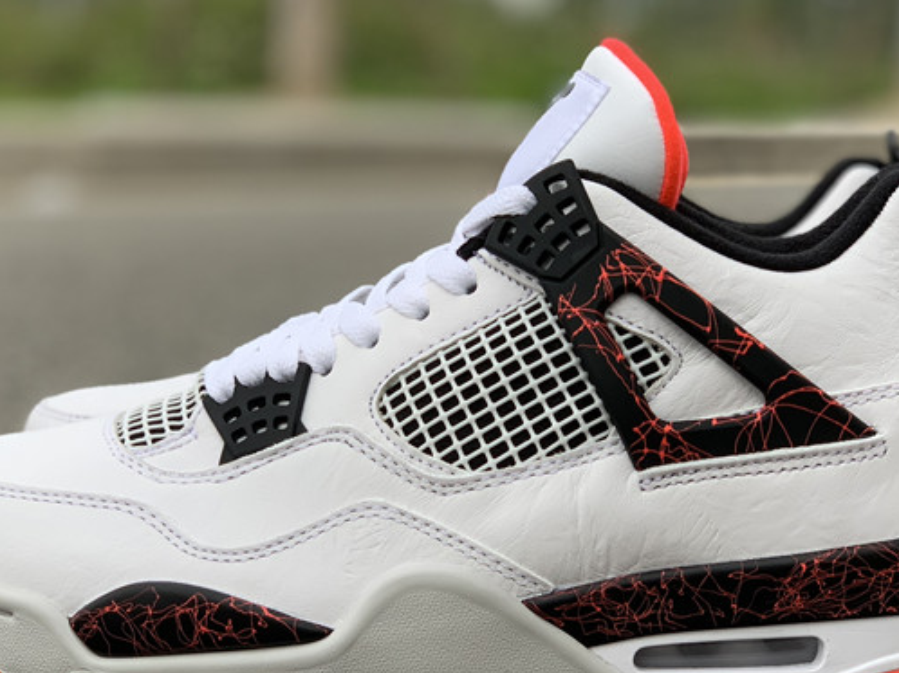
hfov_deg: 20.9
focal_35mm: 94
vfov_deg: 15.7
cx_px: 448
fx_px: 2440
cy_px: 407
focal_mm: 6
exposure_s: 1/215
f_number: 2.4
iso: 16
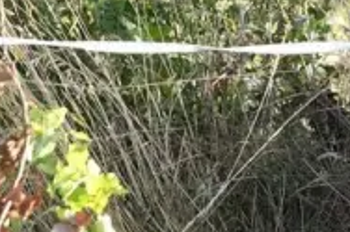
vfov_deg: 1.1
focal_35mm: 1278
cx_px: 657
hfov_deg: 1.6
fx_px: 12414
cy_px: 54
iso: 500
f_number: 5
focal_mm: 200
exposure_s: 1/1000
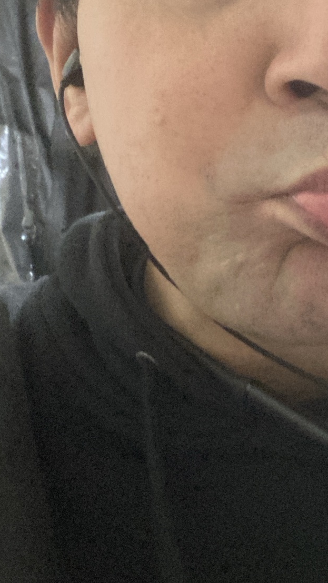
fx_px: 974
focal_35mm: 63
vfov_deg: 33.3
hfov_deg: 19.0
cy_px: 244
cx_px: 233
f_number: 2.2
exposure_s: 1/20
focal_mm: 2.87
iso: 500
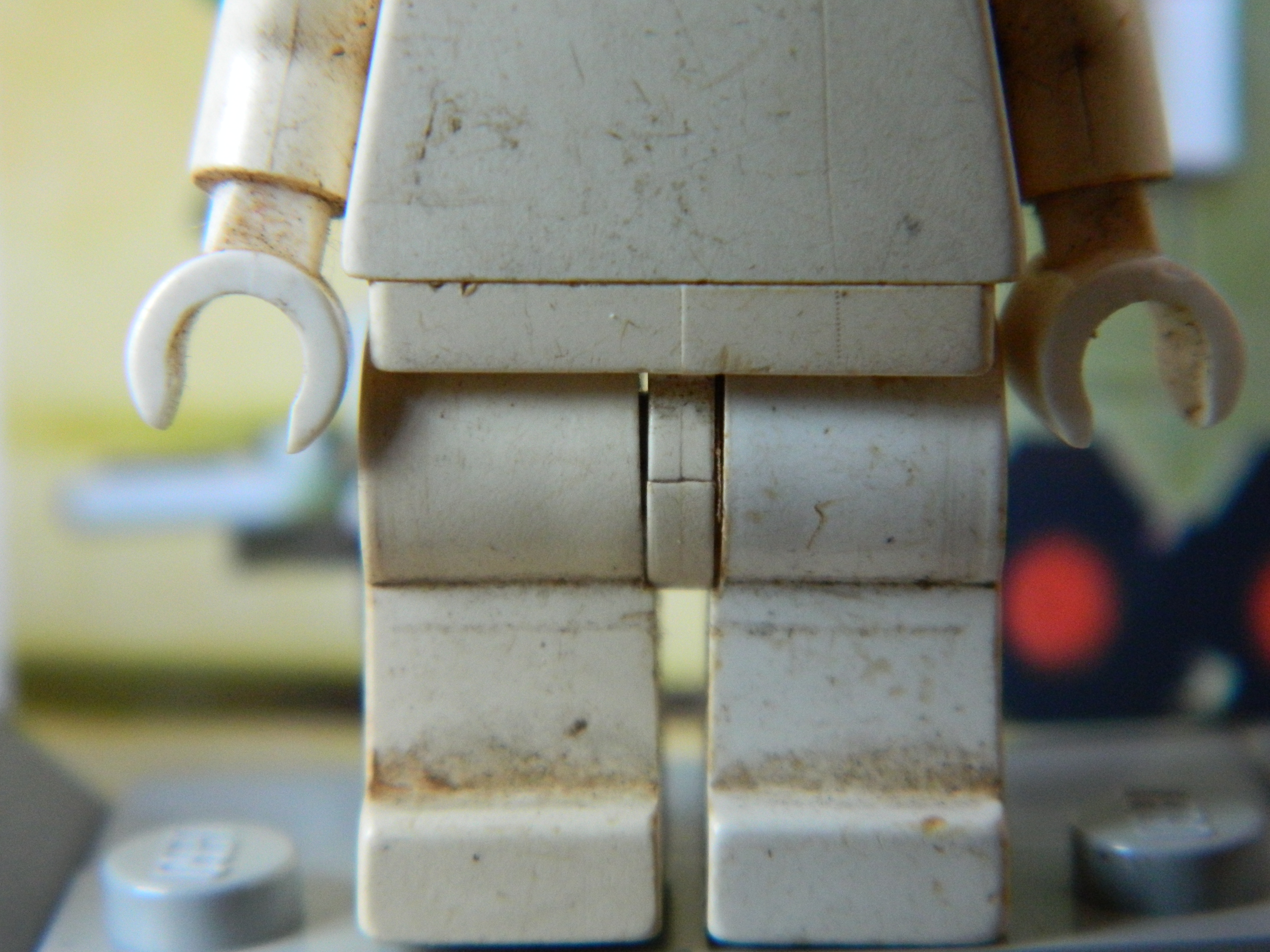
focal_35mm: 84
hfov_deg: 23.3
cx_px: 635
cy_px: 476
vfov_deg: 17.6
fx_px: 3082
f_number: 4.2
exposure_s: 1/25
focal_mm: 15.1
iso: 400
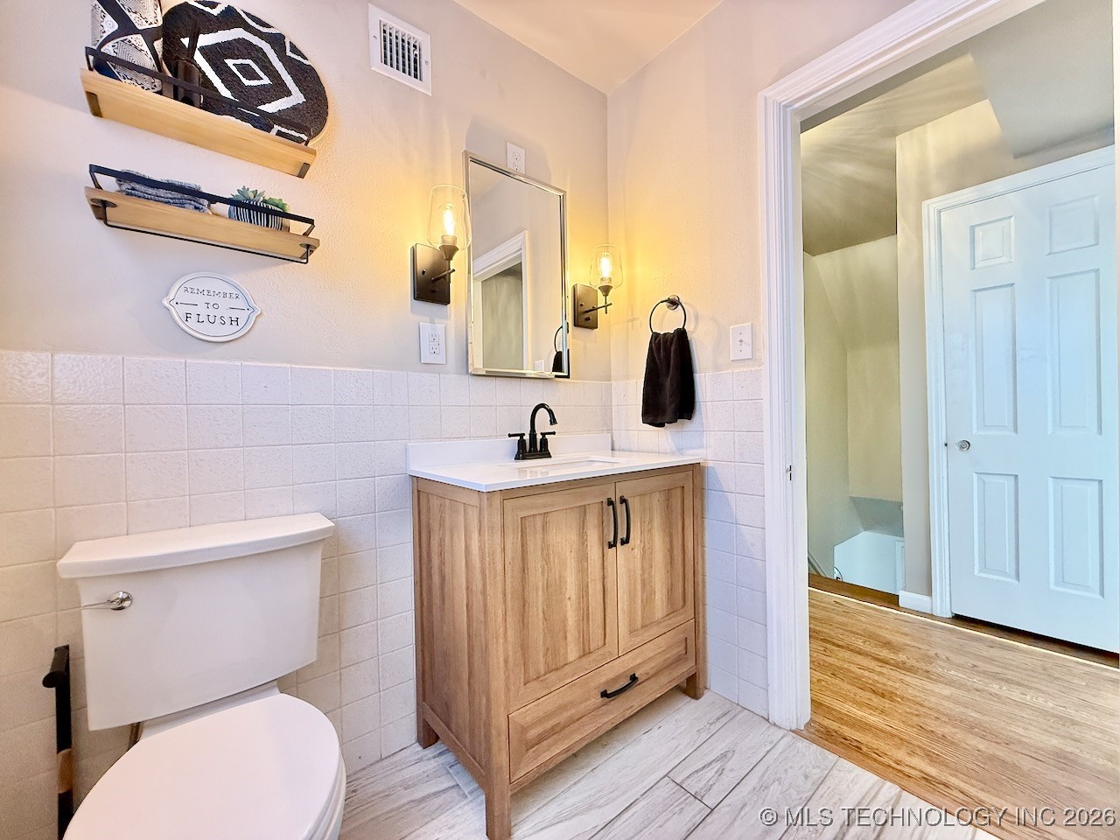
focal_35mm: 14
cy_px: 420
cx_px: 560
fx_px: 453
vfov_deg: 85.7
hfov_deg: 102.1
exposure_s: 1/60
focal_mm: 2.22
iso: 500
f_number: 2.2
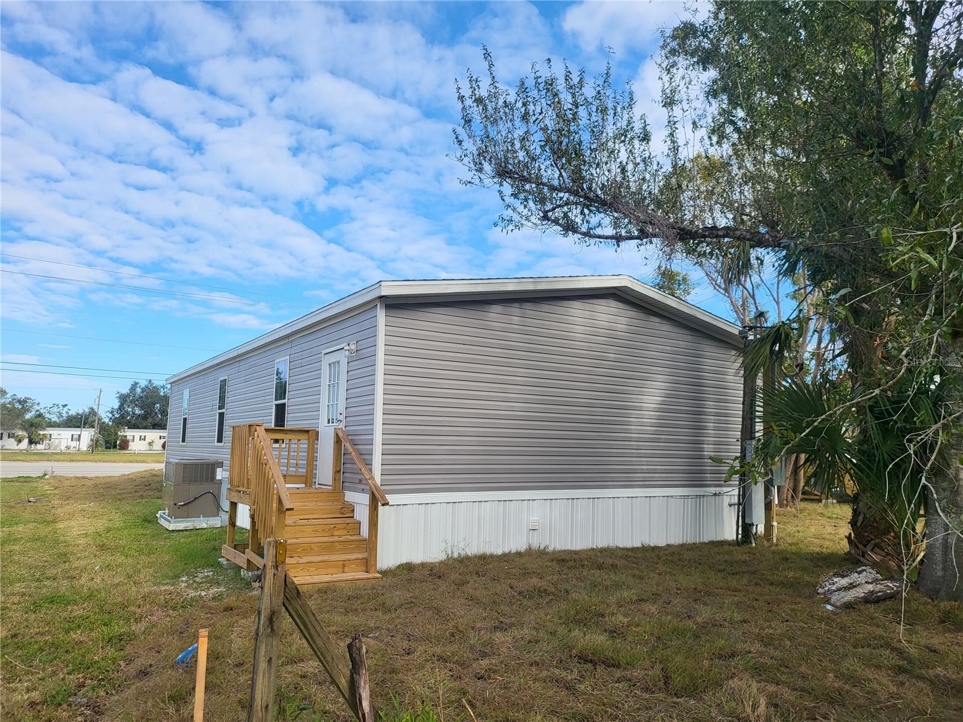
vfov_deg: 56.8
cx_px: 482
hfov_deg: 71.6
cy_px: 361
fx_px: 668
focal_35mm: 24
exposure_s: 1/1228
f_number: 1.8
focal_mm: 5
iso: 40
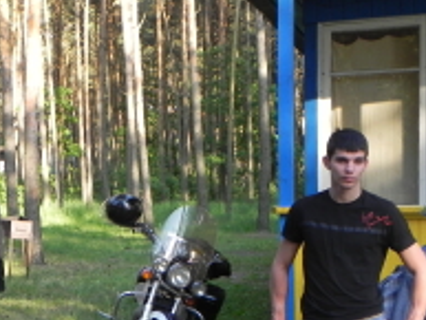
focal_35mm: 85
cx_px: -2
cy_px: 225
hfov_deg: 22.1
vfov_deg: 17.3
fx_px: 1047
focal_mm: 7.3
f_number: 4
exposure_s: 1/107
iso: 160
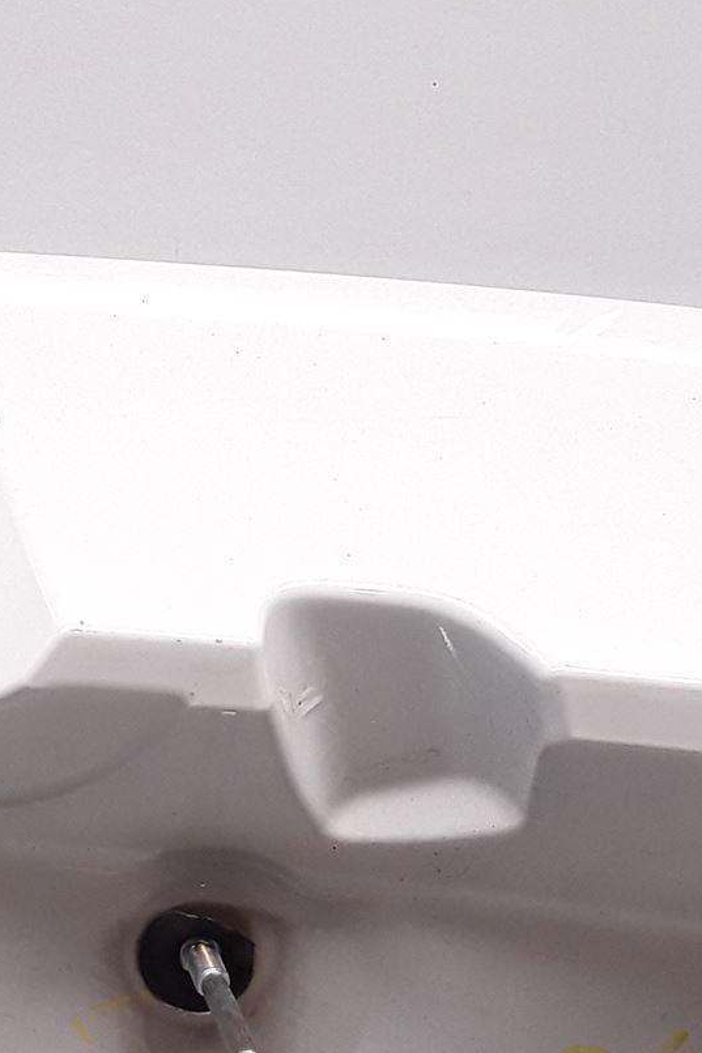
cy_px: 932
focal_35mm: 74
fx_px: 2165
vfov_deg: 26.5
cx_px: -27
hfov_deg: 17.9
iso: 100
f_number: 1.9
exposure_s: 1/137
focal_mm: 2.91
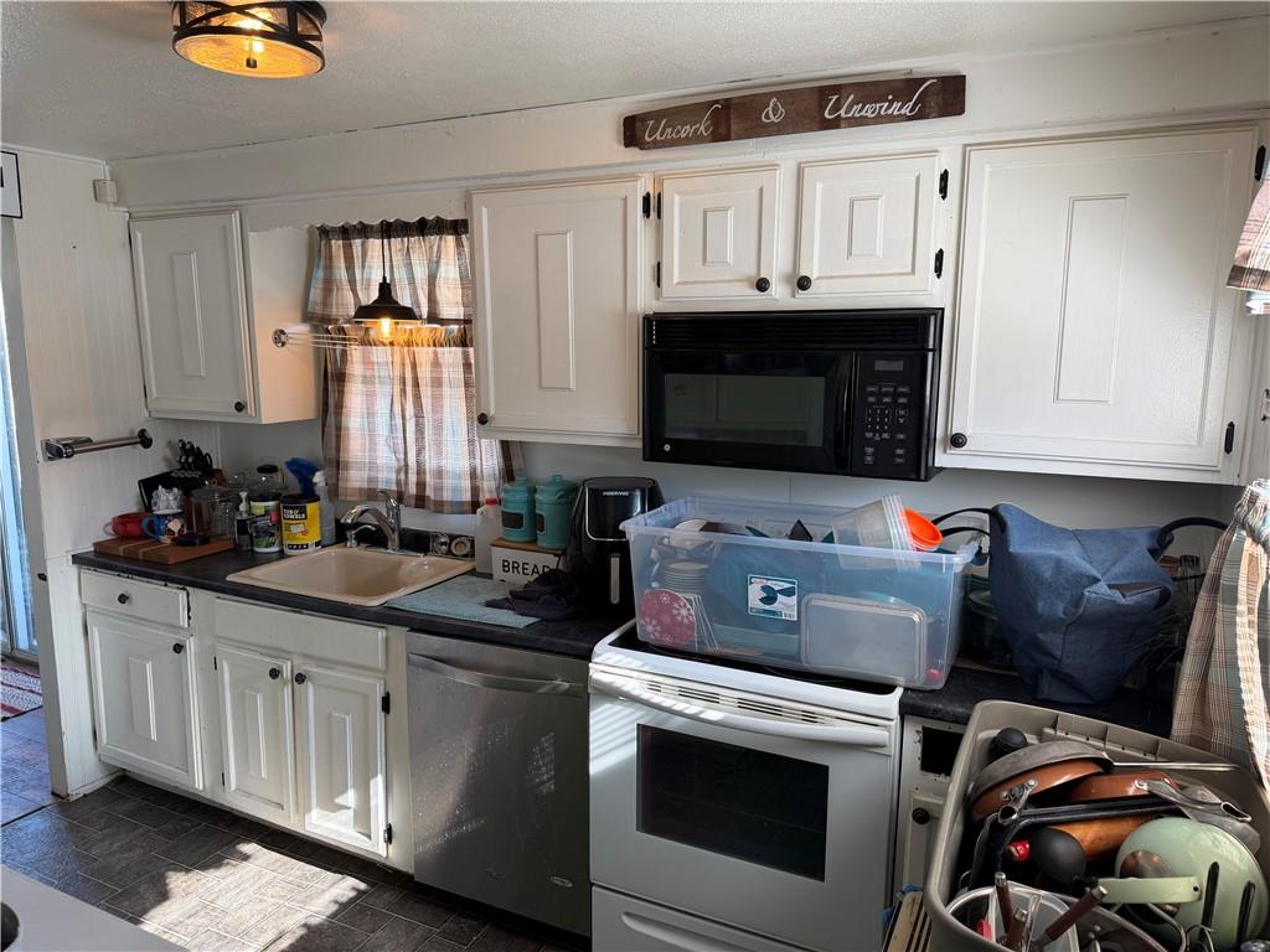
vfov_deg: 56.8
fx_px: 881
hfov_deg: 71.6
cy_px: 476
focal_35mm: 24
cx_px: 635
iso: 64
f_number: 1.78
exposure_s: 1/131
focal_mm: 6.76
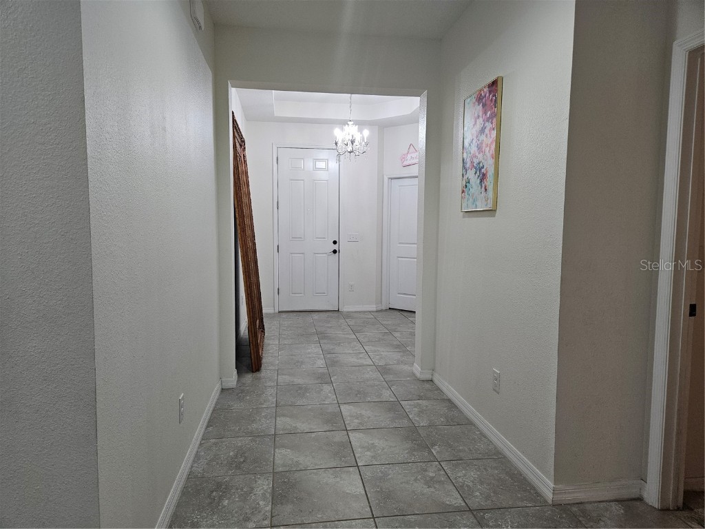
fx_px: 468
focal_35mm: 23
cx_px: 352
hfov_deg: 73.9
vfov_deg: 58.9
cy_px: 264
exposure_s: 1/120
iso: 250
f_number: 1.8
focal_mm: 5.4
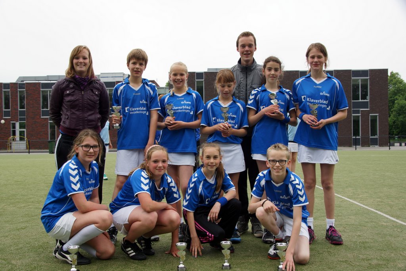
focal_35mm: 39
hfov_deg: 49.5
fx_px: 440
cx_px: 203
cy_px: 136
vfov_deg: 34.2
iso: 100
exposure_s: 1/50
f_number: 9
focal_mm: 26
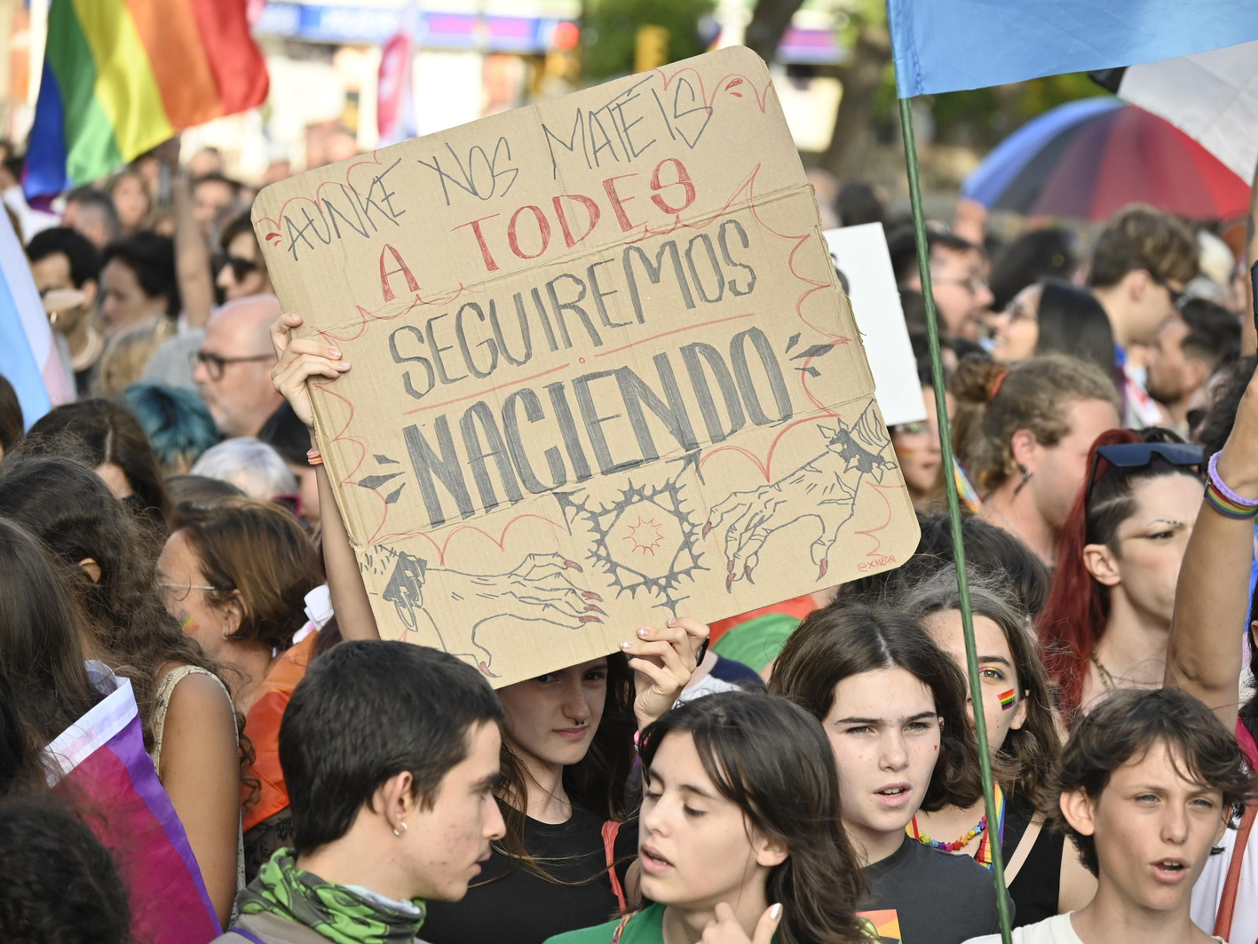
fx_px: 7398
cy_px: 472
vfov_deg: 7.3
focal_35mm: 204
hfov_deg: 9.7
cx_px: 682
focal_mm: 125
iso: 320
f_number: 5.6
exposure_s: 1/500
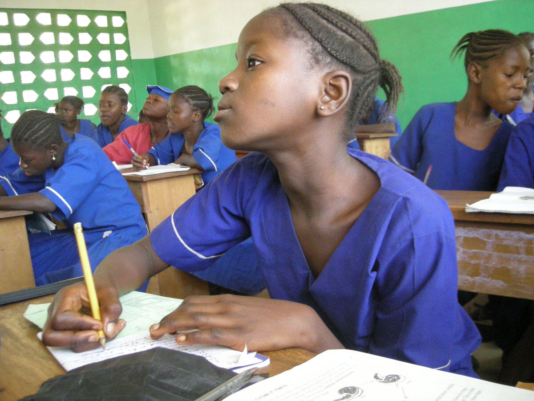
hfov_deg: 52.6
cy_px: 200
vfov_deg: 40.7
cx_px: 267
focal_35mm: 35
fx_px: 540
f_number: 2.8
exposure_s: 1/24.8
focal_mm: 5.7
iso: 400
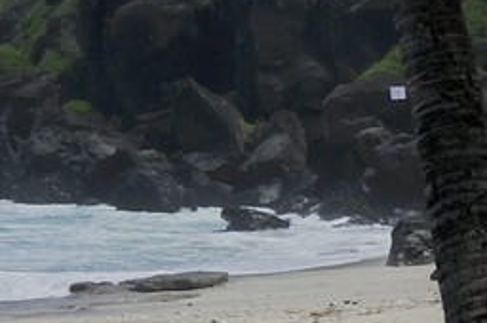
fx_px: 2445
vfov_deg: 7.5
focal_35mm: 181
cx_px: -1004
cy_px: -48
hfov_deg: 9.0
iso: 200
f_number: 20
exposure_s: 1/200
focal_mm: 29
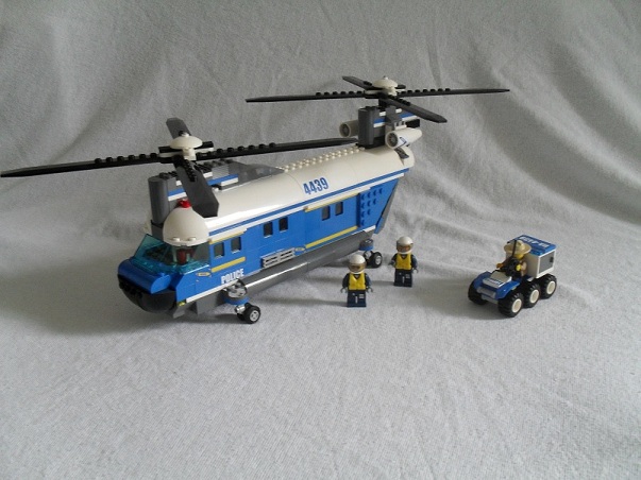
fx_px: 648
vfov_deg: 40.7
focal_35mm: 35
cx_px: 320
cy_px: 240
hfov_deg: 52.6
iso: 200
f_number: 3.2
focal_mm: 6.3
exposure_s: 1/10
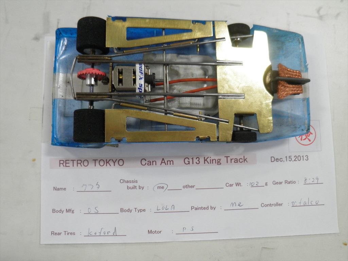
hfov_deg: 63.4
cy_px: 130
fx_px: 281
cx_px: 174
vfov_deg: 49.7
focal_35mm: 28
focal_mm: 5
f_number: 3.2
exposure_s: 1/20
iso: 200
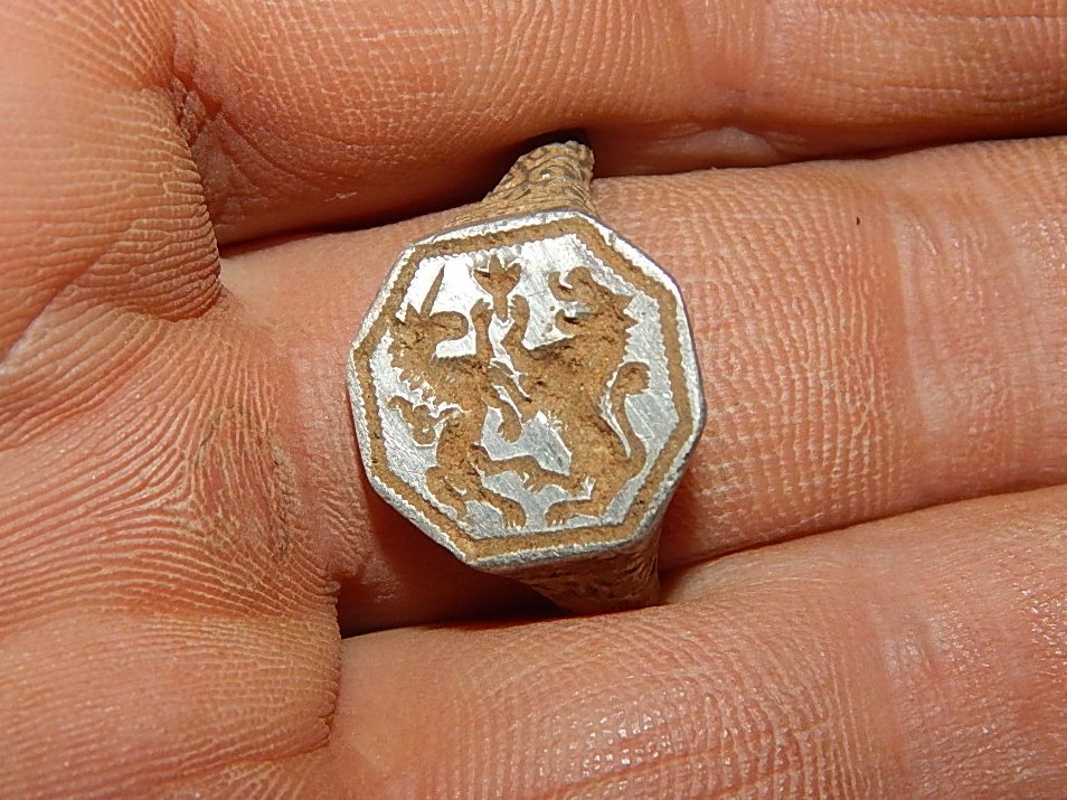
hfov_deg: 39.7
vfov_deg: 30.3
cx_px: 534
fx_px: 1479
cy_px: 400
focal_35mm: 48
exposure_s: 1/30
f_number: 7.4
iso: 200
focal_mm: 8.6
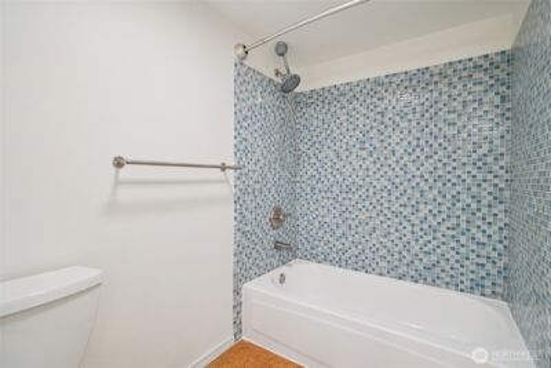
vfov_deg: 73.8
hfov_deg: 96.7
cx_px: 276
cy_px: 184
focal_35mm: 16
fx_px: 245
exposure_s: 1/20
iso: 1600
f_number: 8
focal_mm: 16
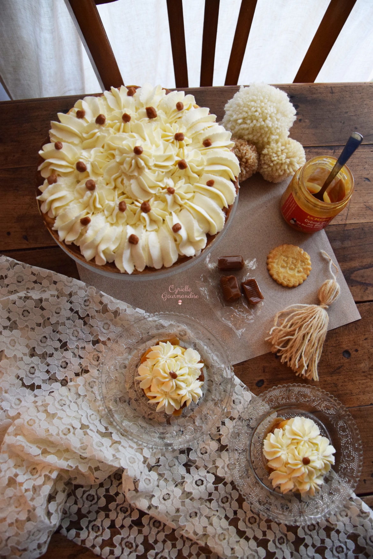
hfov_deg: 47.9
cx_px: 186
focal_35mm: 27
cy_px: 280
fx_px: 420
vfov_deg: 67.4
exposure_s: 1/60
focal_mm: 18
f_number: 3.5
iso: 1800
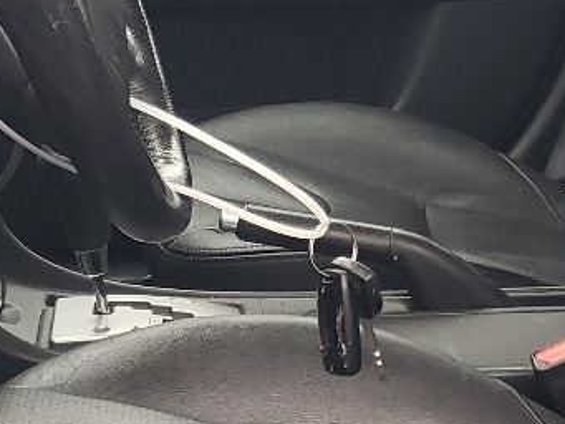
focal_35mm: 122
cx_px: 240
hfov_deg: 16.1
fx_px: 1992
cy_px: 182
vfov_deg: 12.2
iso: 99
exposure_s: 1/120
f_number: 1.5
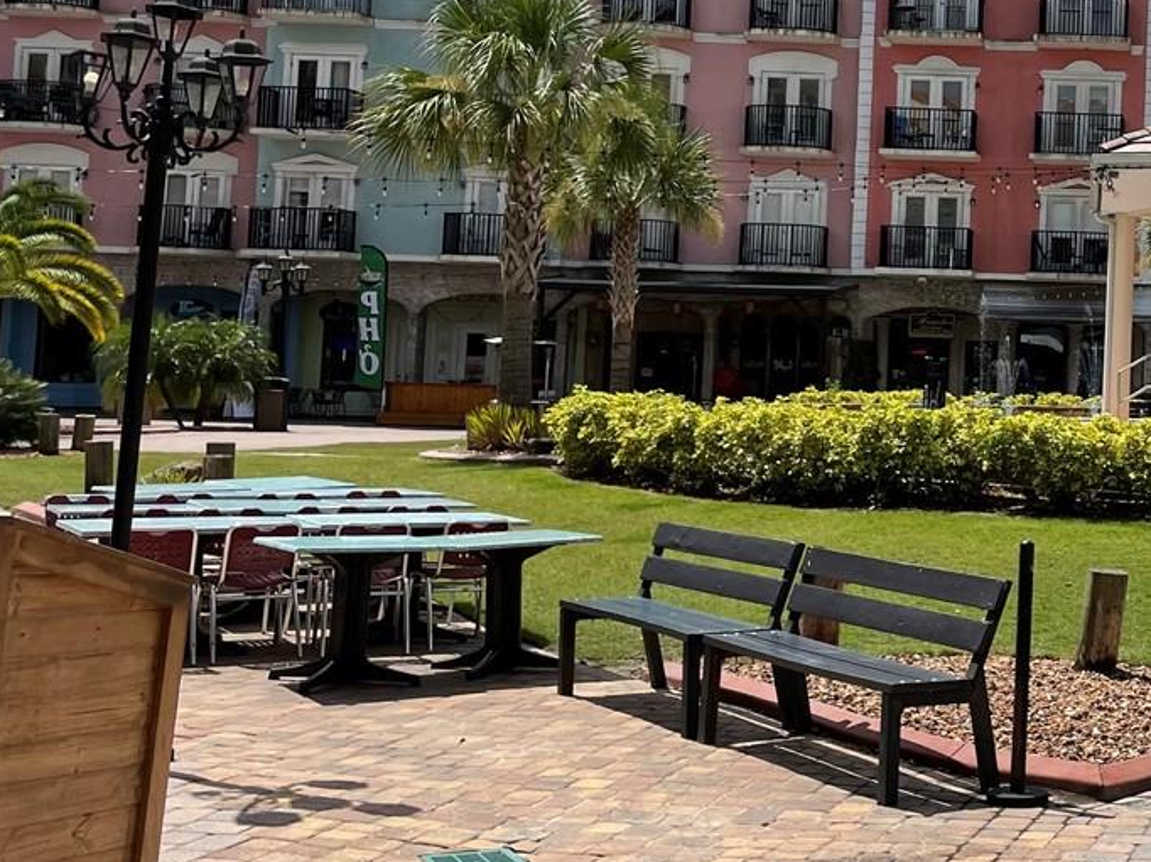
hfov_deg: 29.2
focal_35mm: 61
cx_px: 1210
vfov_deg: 23.8
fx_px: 2028
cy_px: 221
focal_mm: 4.2
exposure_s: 1/6494
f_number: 1.6
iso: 32
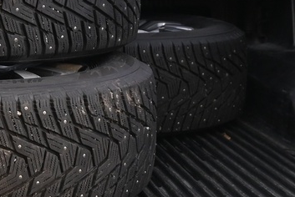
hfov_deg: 18.4
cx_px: 68
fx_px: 902
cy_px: 64
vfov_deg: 12.5
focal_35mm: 110
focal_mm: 16
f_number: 3.5
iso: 560
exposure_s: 1/25
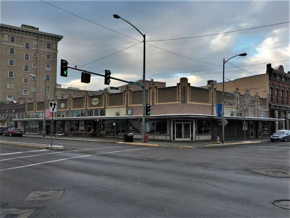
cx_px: 145
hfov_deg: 61.7
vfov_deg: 48.2
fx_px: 243
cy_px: 109
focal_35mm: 29
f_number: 2.2
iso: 25
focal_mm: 4.15
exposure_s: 1/155
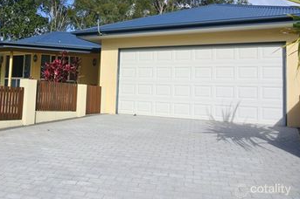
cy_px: 70
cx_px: 100
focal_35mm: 37
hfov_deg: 51.0
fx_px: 308
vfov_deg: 35.6
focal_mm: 10
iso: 100
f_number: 5
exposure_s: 1/800
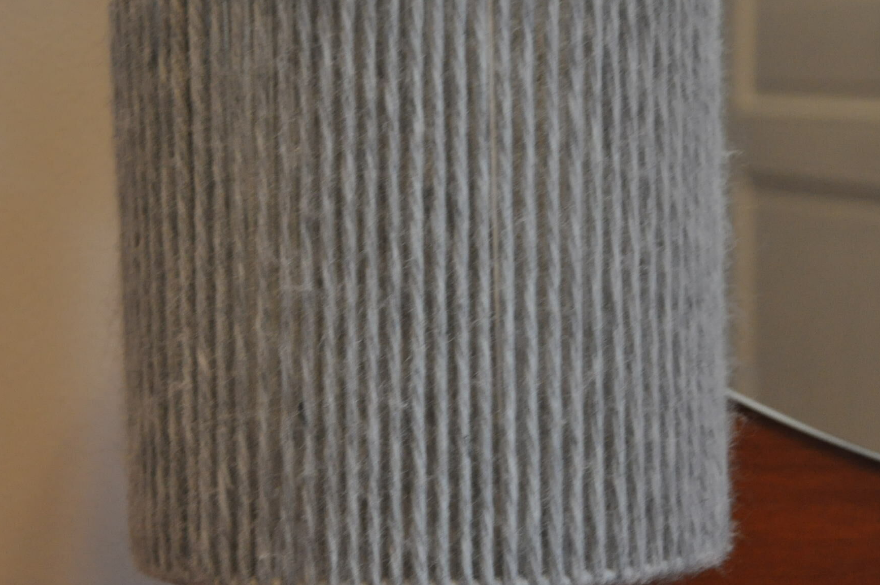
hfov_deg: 17.8
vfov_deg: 11.9
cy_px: 290
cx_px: 388
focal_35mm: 115
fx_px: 2808
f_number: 5.3
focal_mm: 62
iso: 1600
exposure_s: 1/25
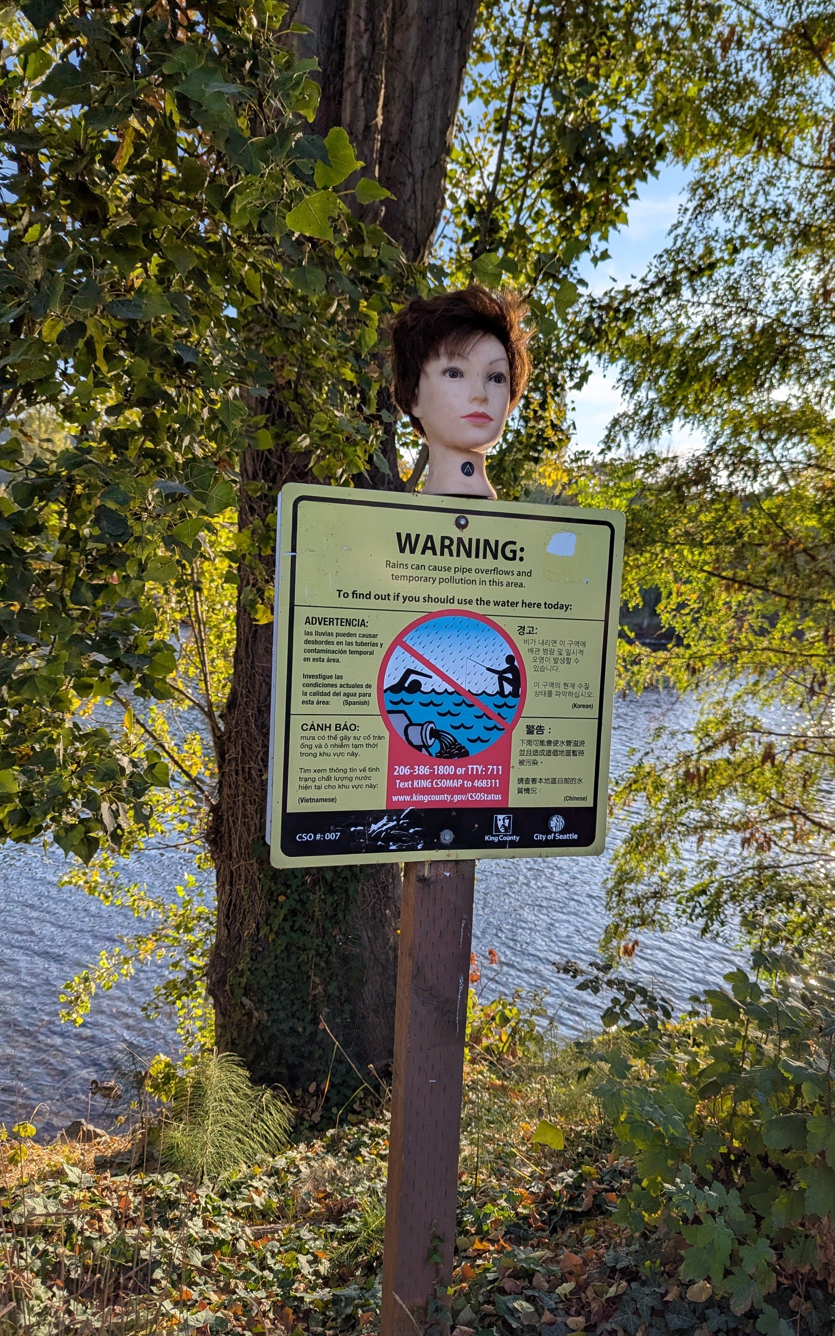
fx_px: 947
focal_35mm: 26
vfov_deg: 70.4
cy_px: 669
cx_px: 471
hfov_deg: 47.5
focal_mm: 6.81
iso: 58
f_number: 1.85
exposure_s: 1/2179
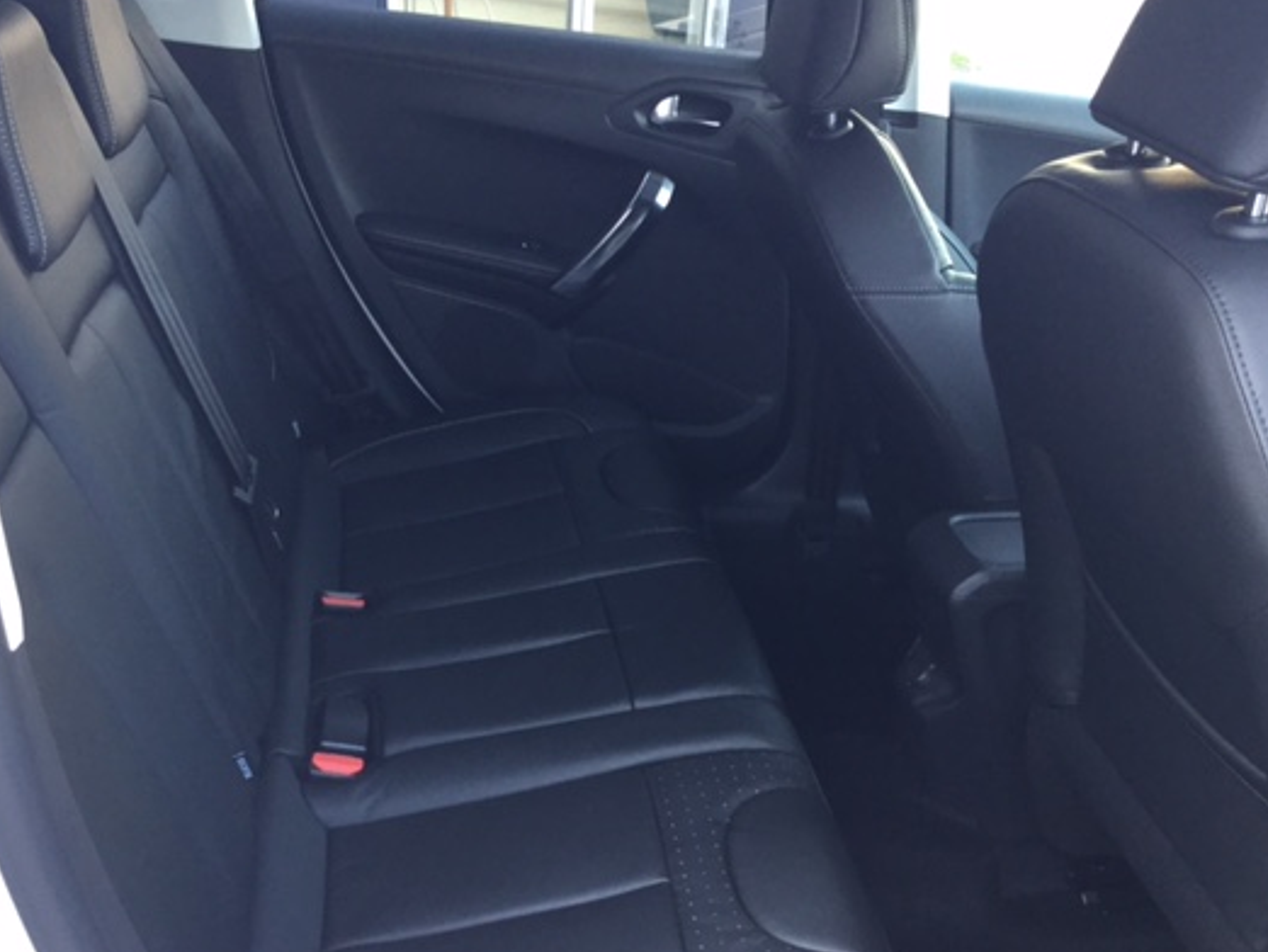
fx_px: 1393
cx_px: 600
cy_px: 561
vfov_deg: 37.6
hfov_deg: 48.9
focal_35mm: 38
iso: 80
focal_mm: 3.3
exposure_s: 1/30
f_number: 2.4
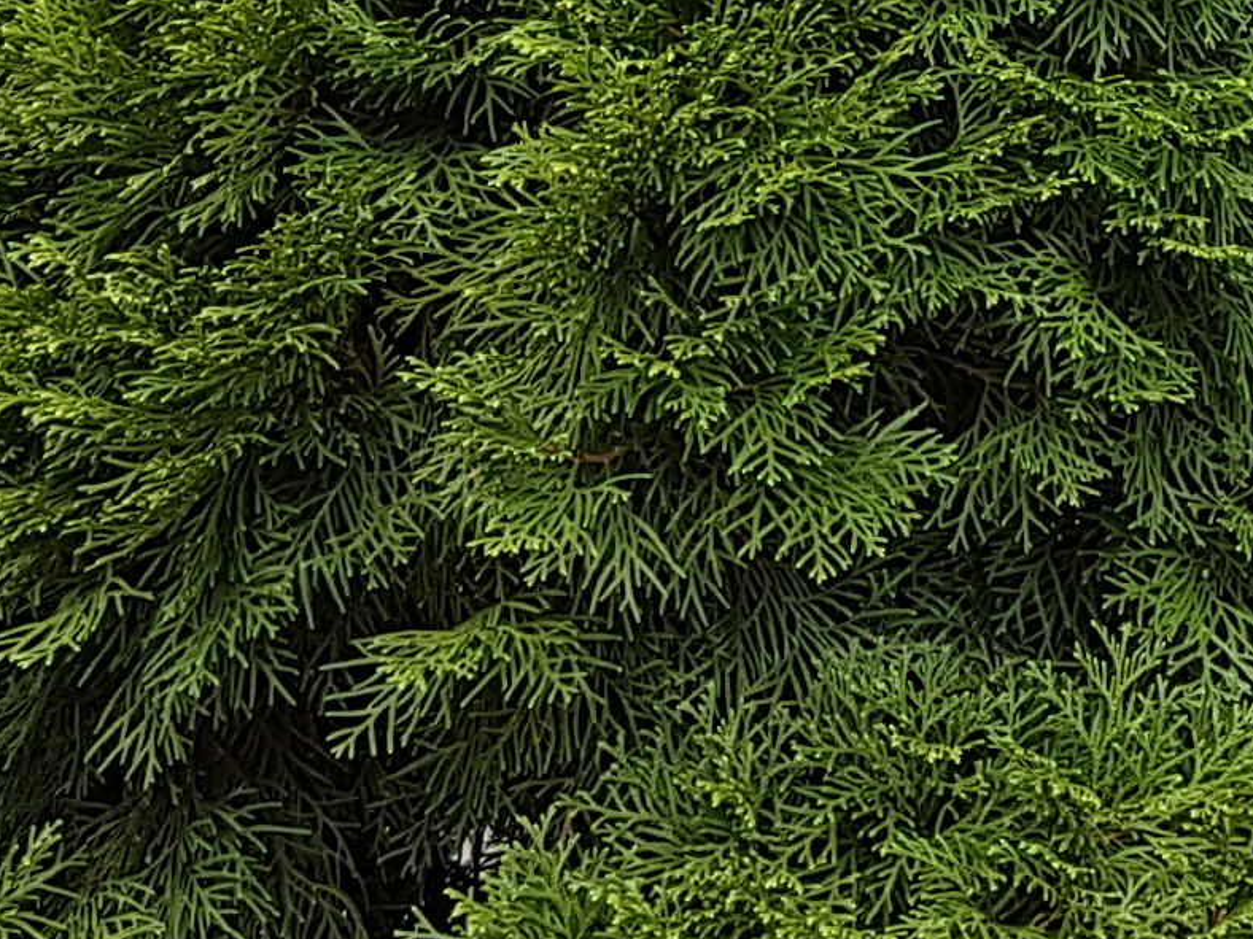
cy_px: -891
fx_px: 4814
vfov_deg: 10.3
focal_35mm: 133
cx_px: 1798
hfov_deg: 14.0
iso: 40
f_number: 1.7
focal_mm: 4.2
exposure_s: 1/184
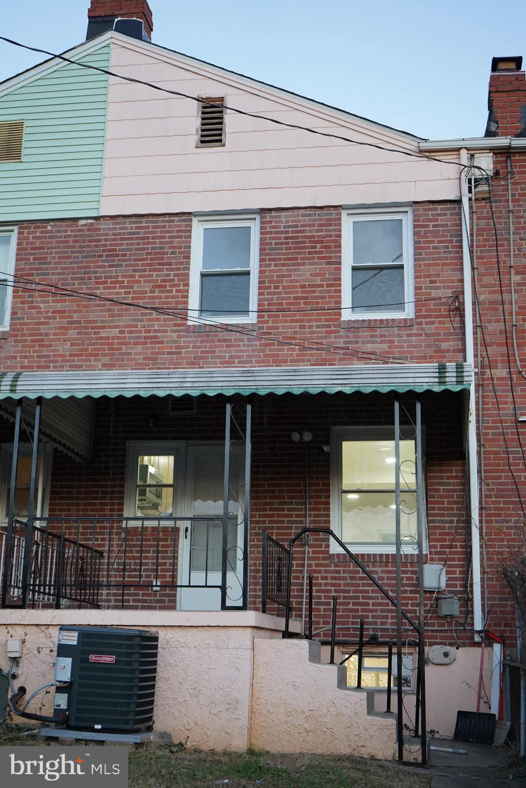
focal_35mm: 47
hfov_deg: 28.6
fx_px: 1030
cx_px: 263
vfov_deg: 41.9
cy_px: 394
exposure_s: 1/160
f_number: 4.5
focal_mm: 47
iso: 1250
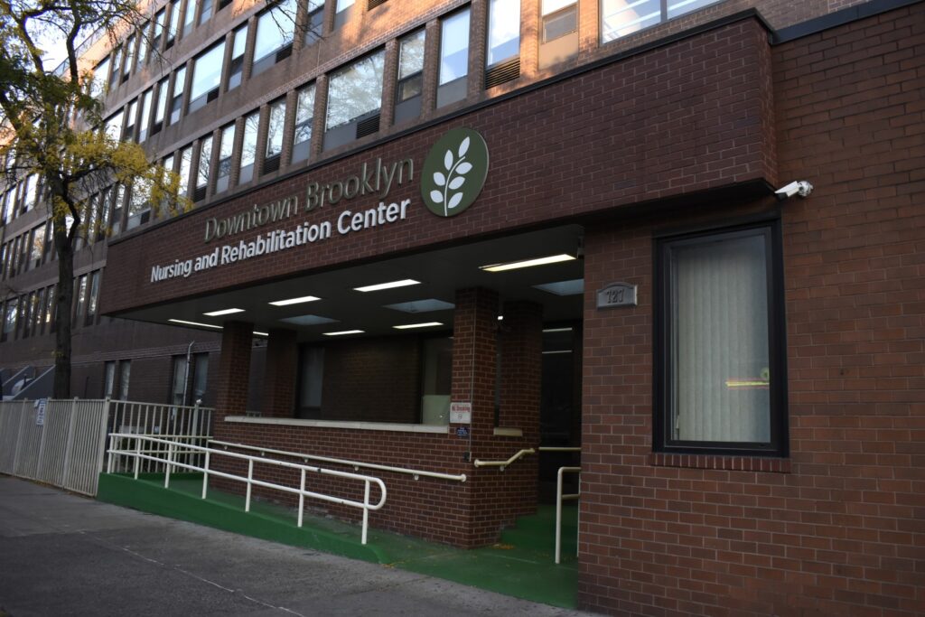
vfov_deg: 47.9
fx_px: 694
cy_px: 308
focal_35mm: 27
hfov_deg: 67.4
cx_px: 462
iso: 800
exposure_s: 1/250
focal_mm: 18
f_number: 5
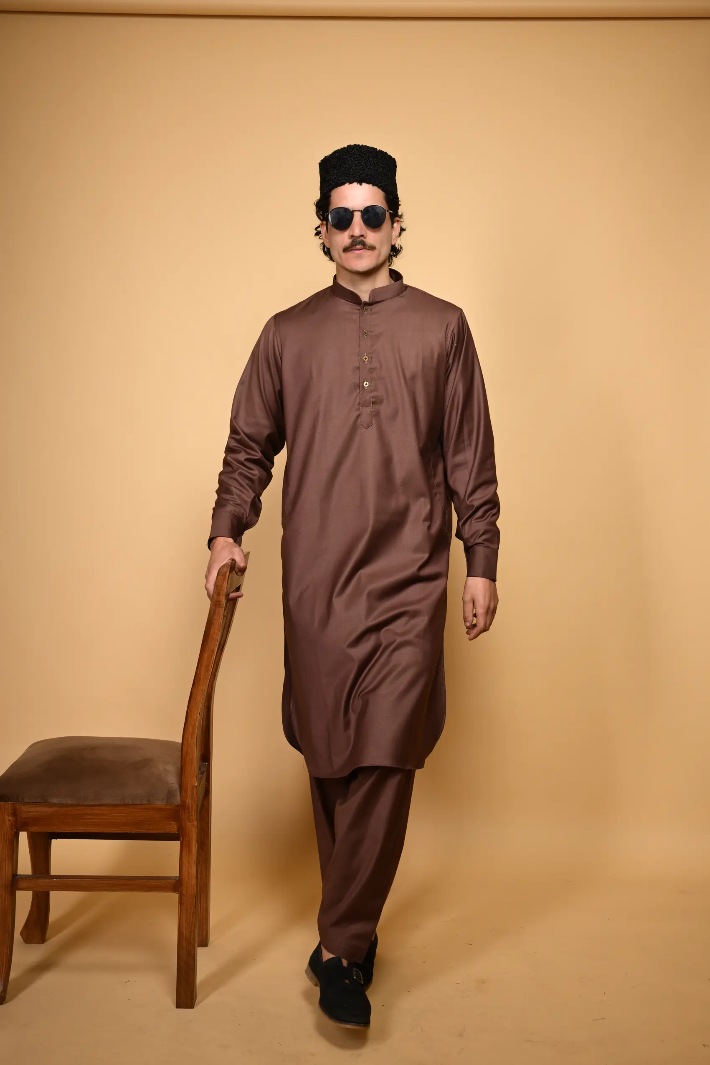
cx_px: 355
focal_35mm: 42
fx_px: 1242
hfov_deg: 31.9
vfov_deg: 46.4
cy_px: 532
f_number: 7.1
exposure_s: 1/200
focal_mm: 42
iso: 200
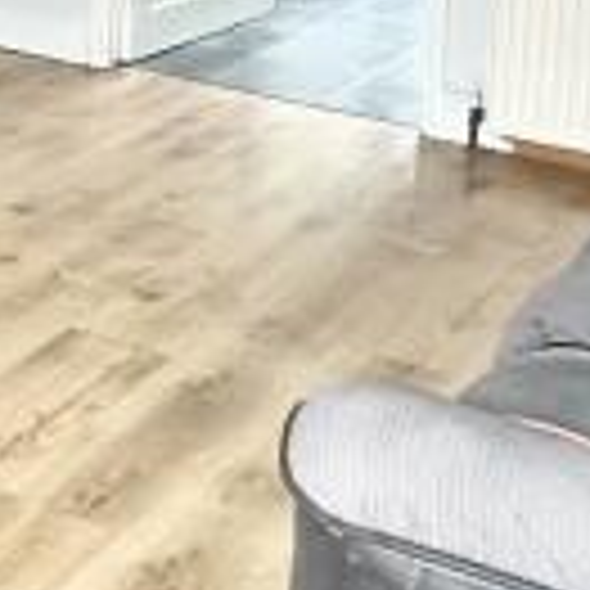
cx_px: -378
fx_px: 1870
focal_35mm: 97
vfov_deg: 16.9
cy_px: -171
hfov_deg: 15.9
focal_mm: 2.22
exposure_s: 1/60
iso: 400
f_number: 2.2
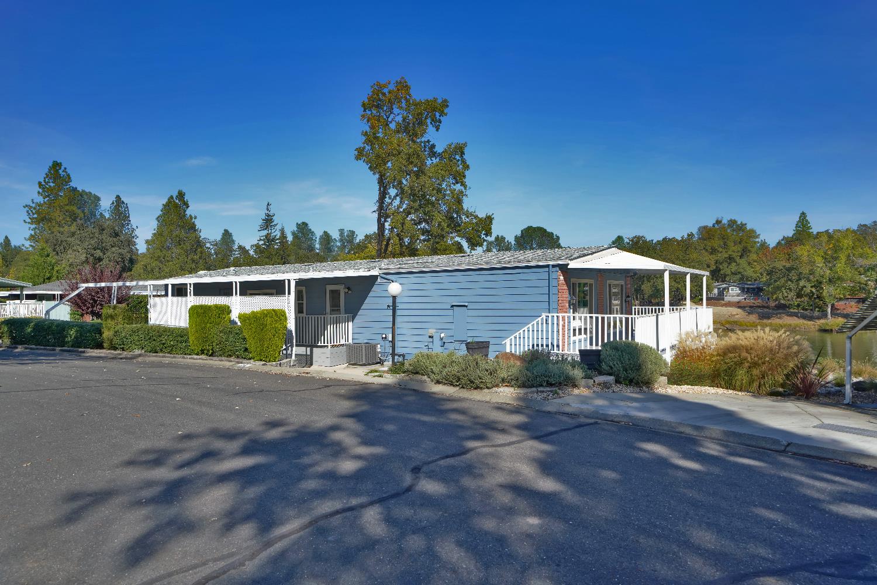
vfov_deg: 53.1
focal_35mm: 24
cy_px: 292
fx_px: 585
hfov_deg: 73.7
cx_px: 438
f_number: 7.1
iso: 100
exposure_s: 1/320
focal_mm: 24
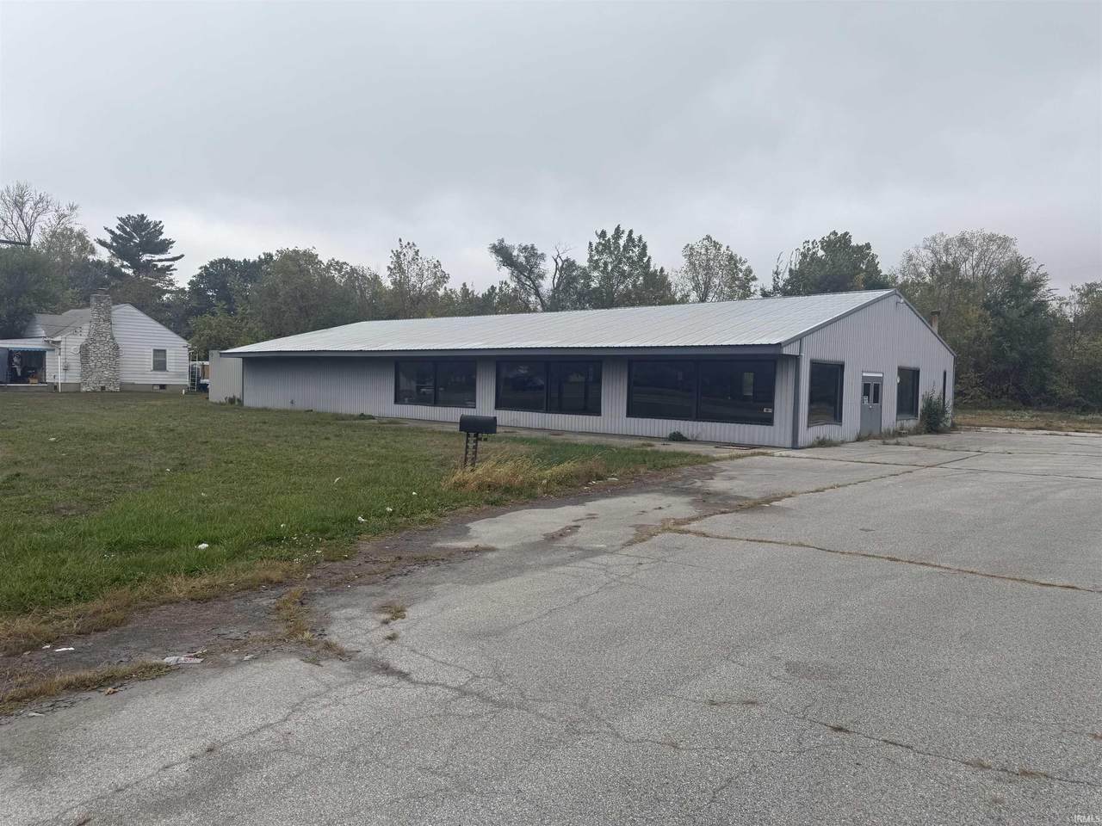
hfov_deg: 71.6
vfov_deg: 56.8
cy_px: 413
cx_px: 551
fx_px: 764
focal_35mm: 24
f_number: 1.78
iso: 80
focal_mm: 6.76
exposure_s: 1/1314
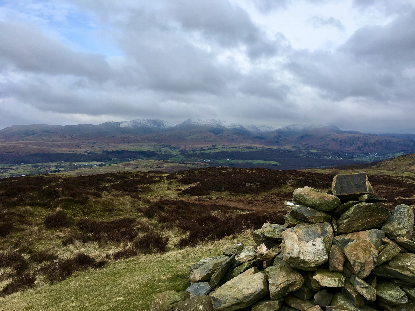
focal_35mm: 29
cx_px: 208
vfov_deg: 48.2
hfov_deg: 61.7
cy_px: 156
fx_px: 348
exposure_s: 1/769
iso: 25
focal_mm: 4.15
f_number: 2.2
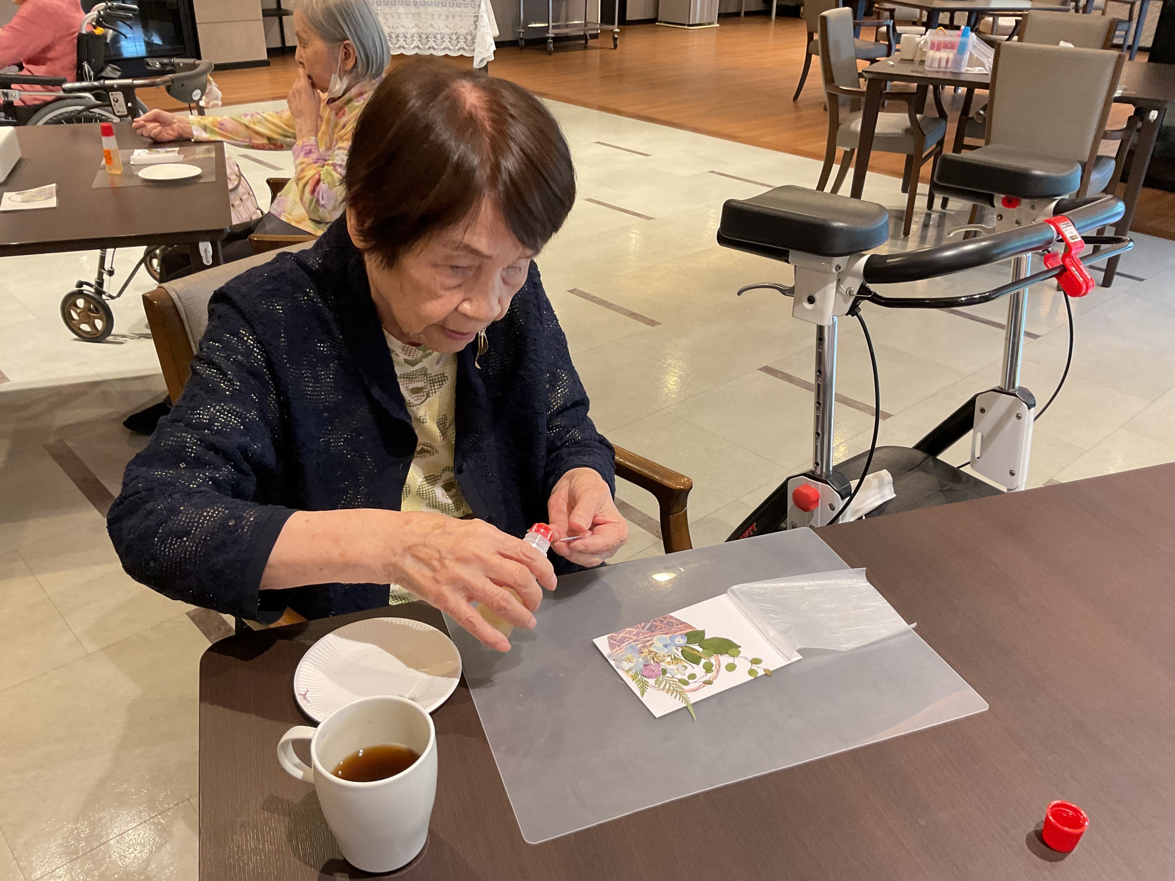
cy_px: 440
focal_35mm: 29
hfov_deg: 61.7
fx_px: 984
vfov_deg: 48.2
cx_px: 588
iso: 125
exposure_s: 1/50
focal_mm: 3
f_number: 1.8
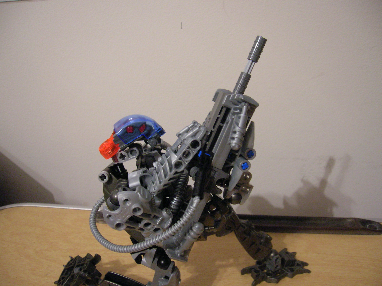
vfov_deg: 41.7
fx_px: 375
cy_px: 143
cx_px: 191
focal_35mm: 34
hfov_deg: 54.0
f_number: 2.9
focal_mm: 5.7
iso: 200
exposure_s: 1/3.5
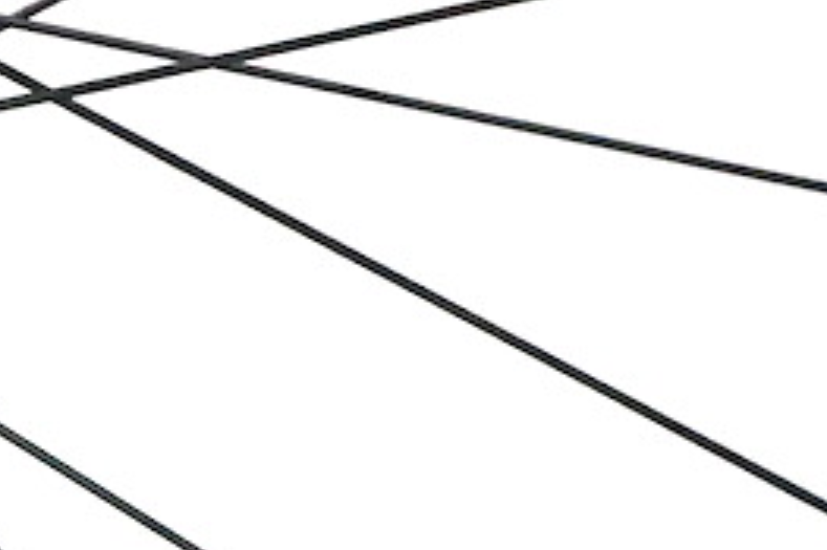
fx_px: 10996
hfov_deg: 4.2
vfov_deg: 2.9
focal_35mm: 479
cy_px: 101
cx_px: -1468
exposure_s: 1/160
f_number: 5
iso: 4000
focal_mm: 60
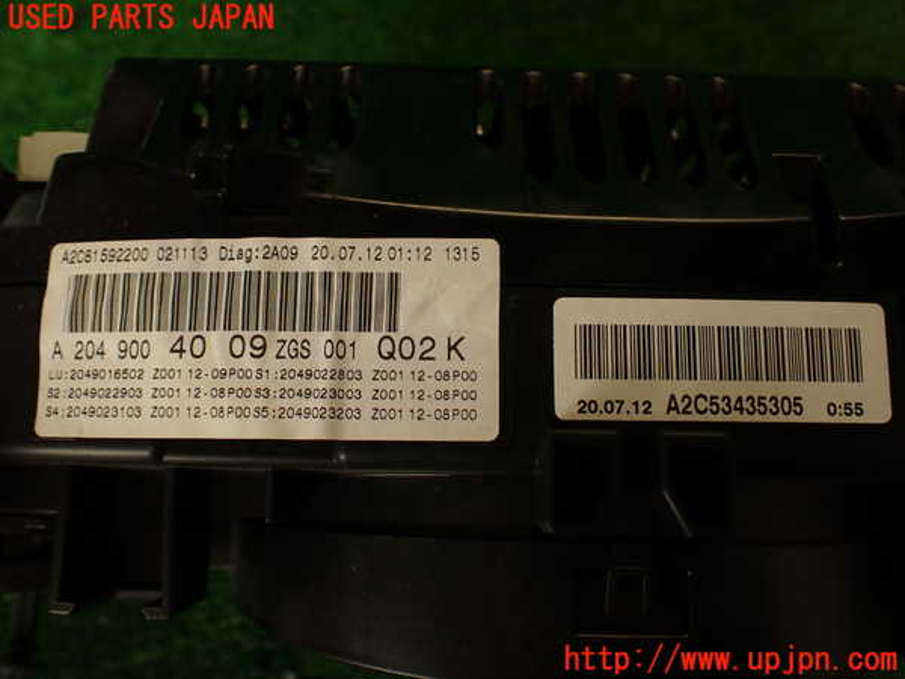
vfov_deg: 44.2
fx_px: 837
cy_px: 340
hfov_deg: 56.8
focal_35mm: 32
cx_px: 452
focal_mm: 5.79
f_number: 2.4
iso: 100
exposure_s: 1/60
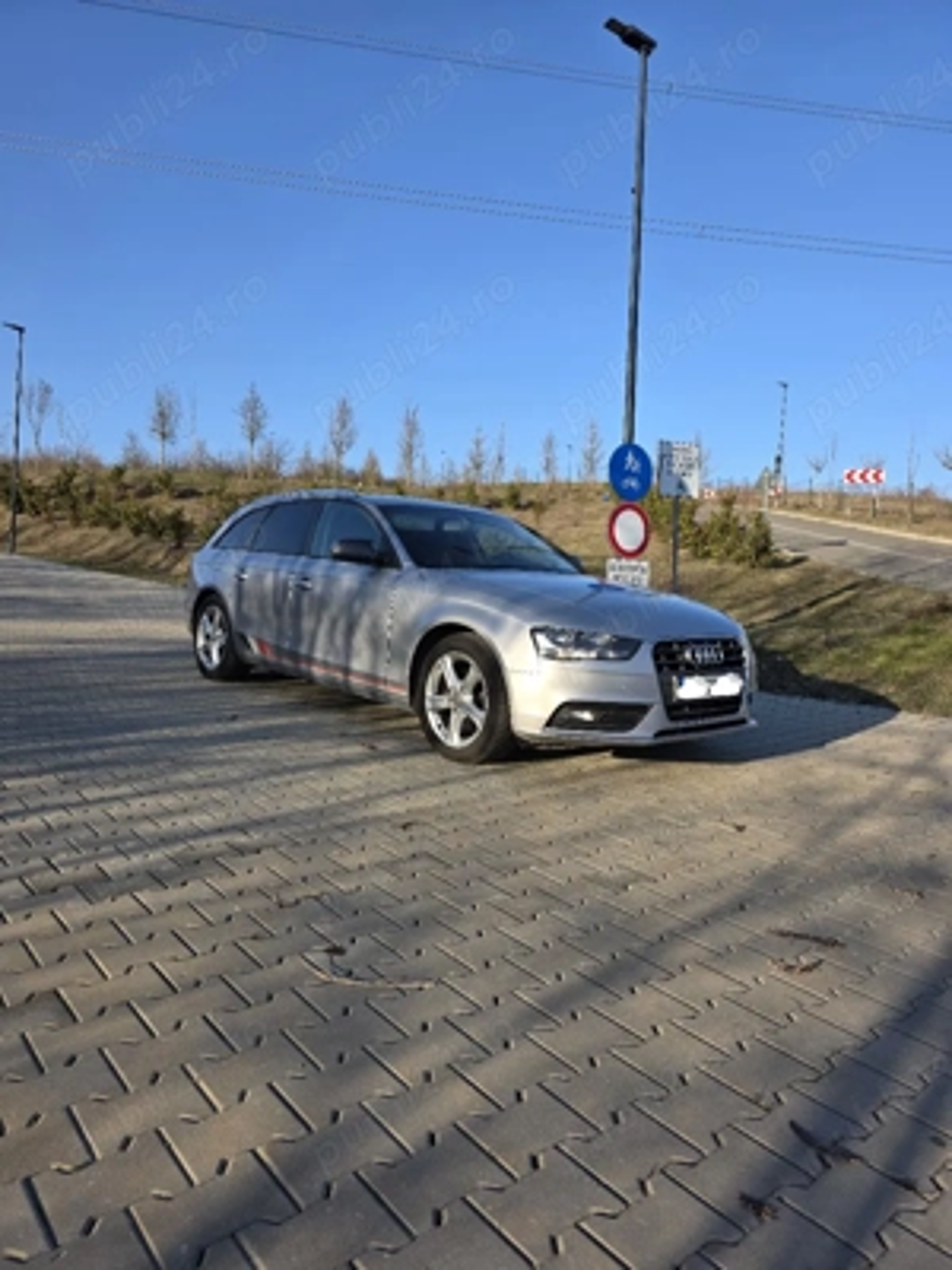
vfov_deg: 73.9
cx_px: 476
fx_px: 843
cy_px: 635
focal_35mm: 23
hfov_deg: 58.9
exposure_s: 1/5000
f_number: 1.7
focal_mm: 6.3
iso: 80
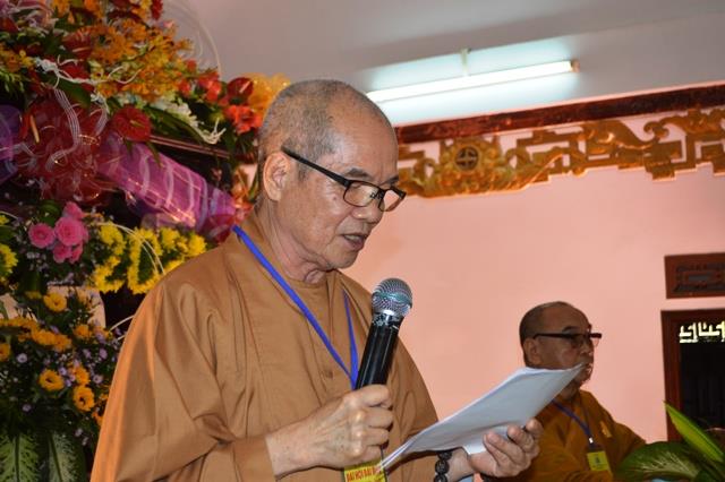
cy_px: 241
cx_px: 362
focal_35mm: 51
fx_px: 1027
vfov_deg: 26.5
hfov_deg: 38.9
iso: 400
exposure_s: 1/60
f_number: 5
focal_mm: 34
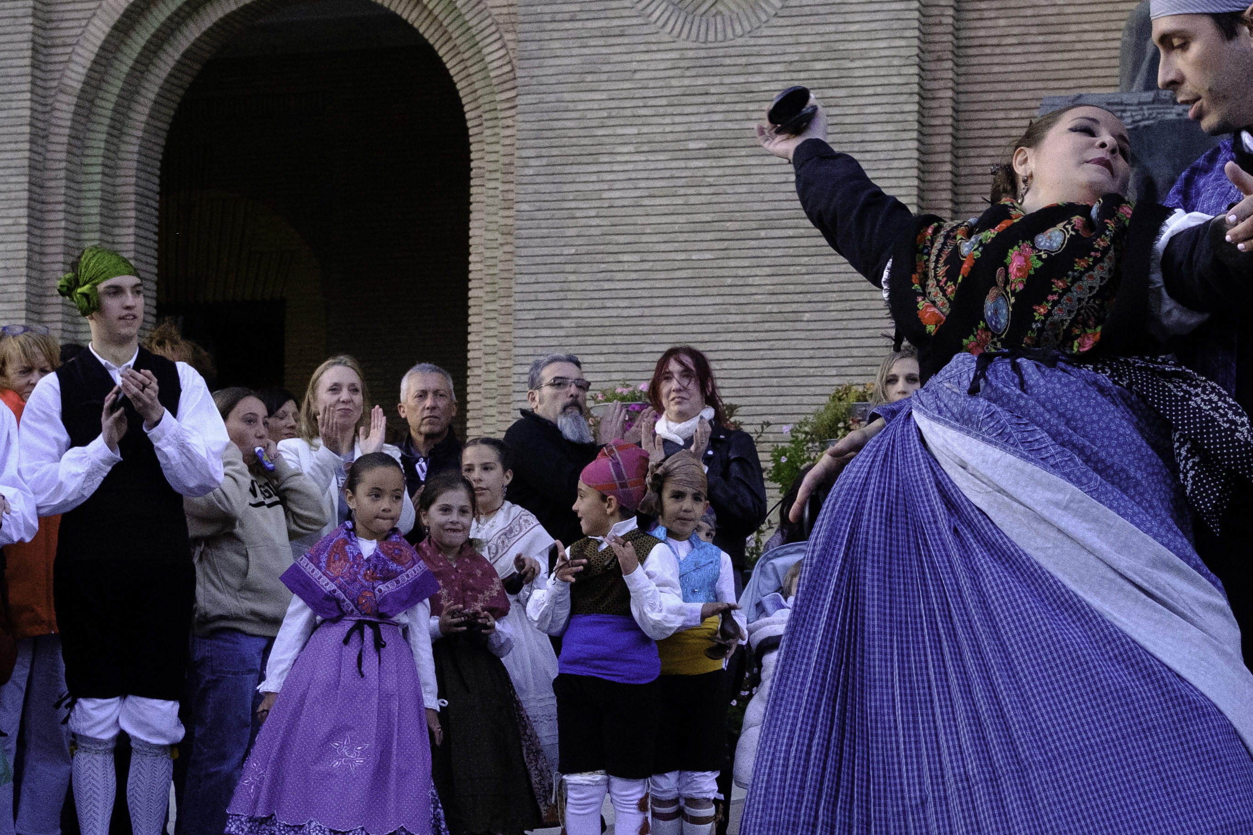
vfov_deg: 17.9
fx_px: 2645
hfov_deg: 26.6
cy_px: 535
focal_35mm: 76
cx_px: 763
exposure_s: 1/500
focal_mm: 23
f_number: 5
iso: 4000
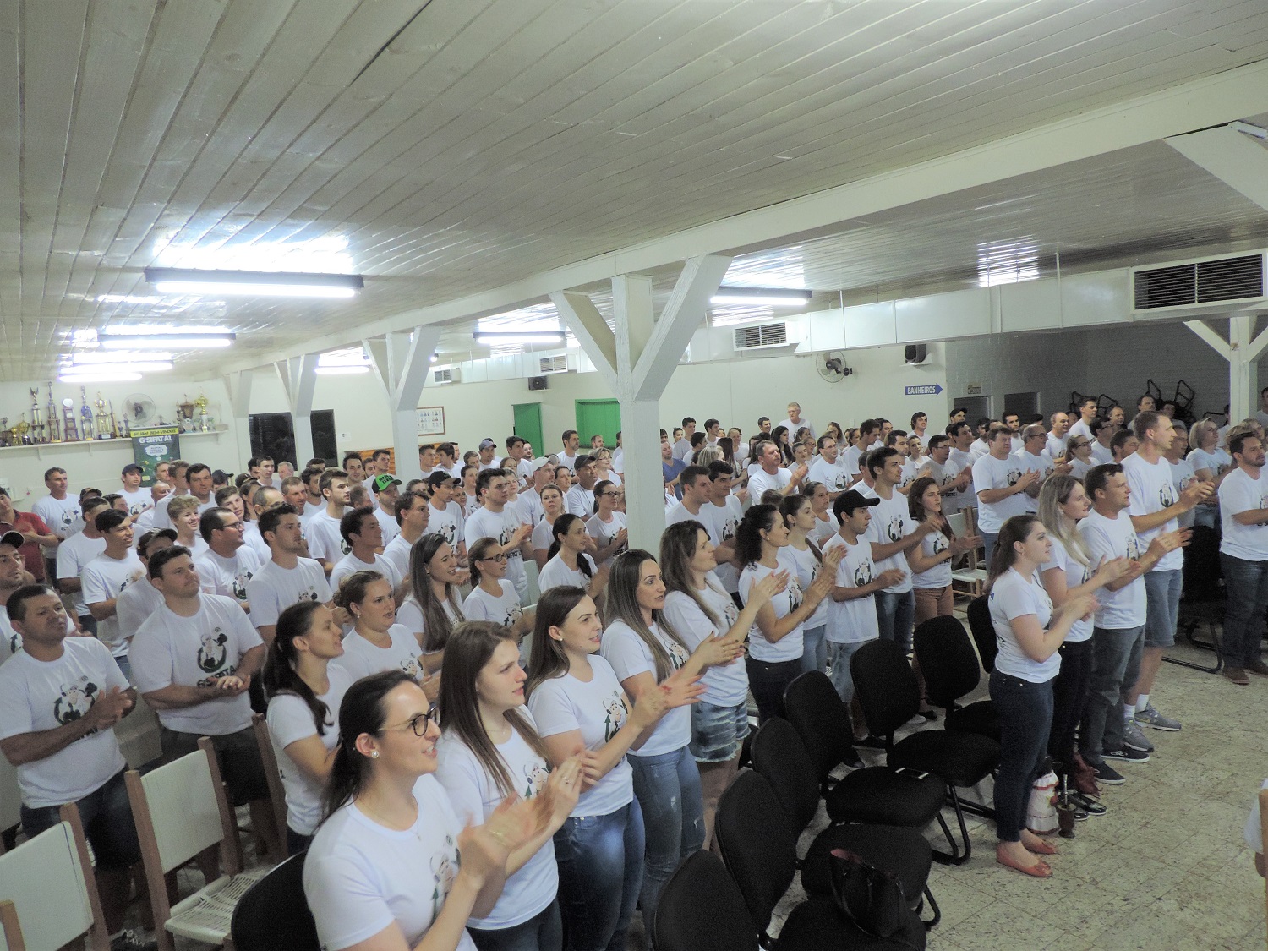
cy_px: 476
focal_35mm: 24
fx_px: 879
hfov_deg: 71.6
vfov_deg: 56.8
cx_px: 634
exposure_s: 1/15
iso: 400
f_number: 3
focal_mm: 4.3
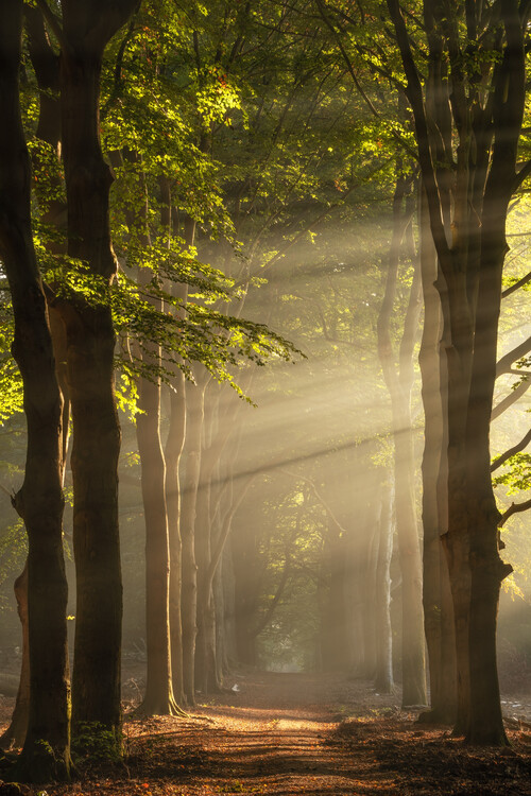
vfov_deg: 17.5
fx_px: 2588
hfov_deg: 11.7
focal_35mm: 117
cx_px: 266
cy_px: 398
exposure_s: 1/8
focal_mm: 117
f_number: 16
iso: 100
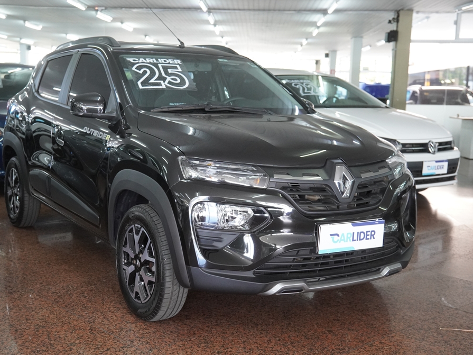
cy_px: 175
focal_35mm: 45
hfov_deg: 42.4
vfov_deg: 32.5
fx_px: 609
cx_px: 217
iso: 1600
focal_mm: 27
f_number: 2.8
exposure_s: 1/160
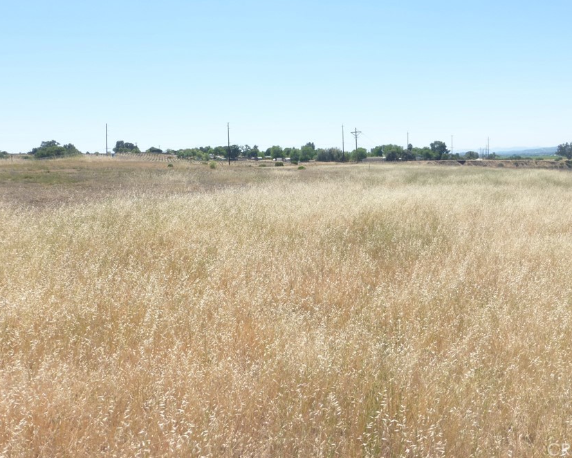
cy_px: 194
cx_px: 285
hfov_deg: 60.4
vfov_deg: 49.8
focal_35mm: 29
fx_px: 491
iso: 100
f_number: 4
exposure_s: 1/800
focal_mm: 4.3
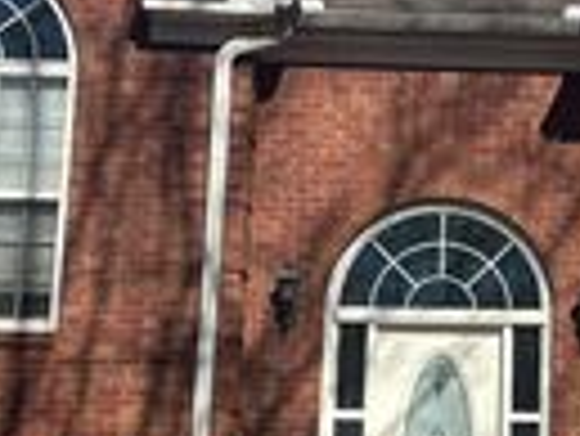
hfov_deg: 20.4
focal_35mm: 93
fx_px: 1560
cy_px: 267
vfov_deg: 15.9
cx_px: 584
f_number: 1.78
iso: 80
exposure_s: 1/4348
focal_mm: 6.86
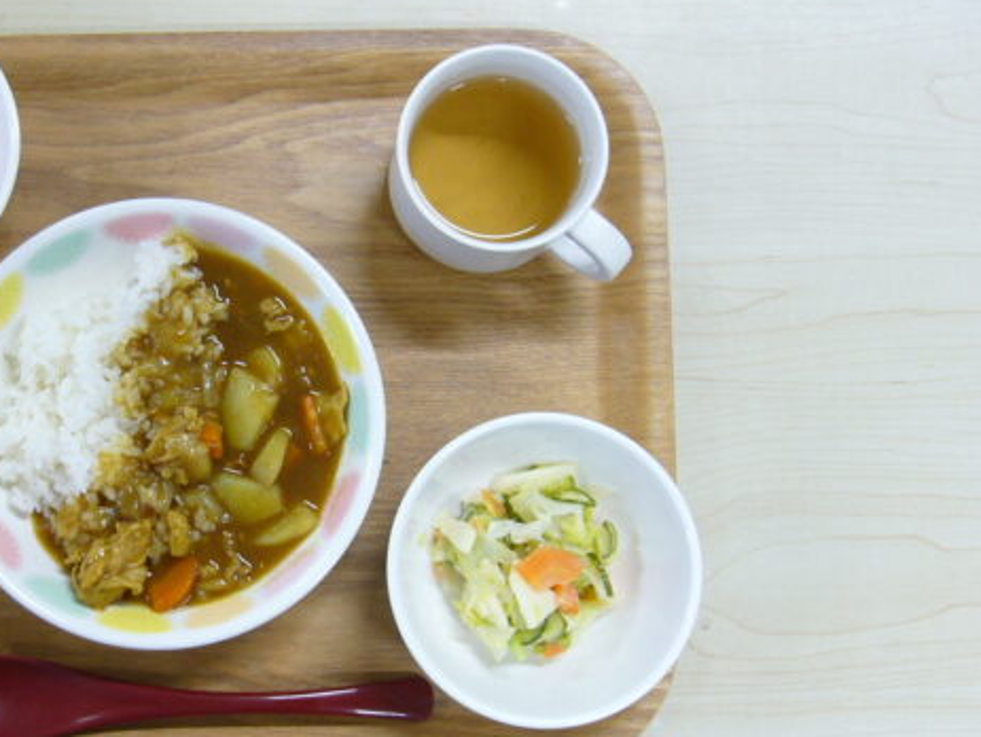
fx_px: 1645
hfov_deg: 32.2
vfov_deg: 25.3
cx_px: 172
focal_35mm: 58
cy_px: 364
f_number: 2.8
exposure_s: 1/20
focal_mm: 5.8
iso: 100
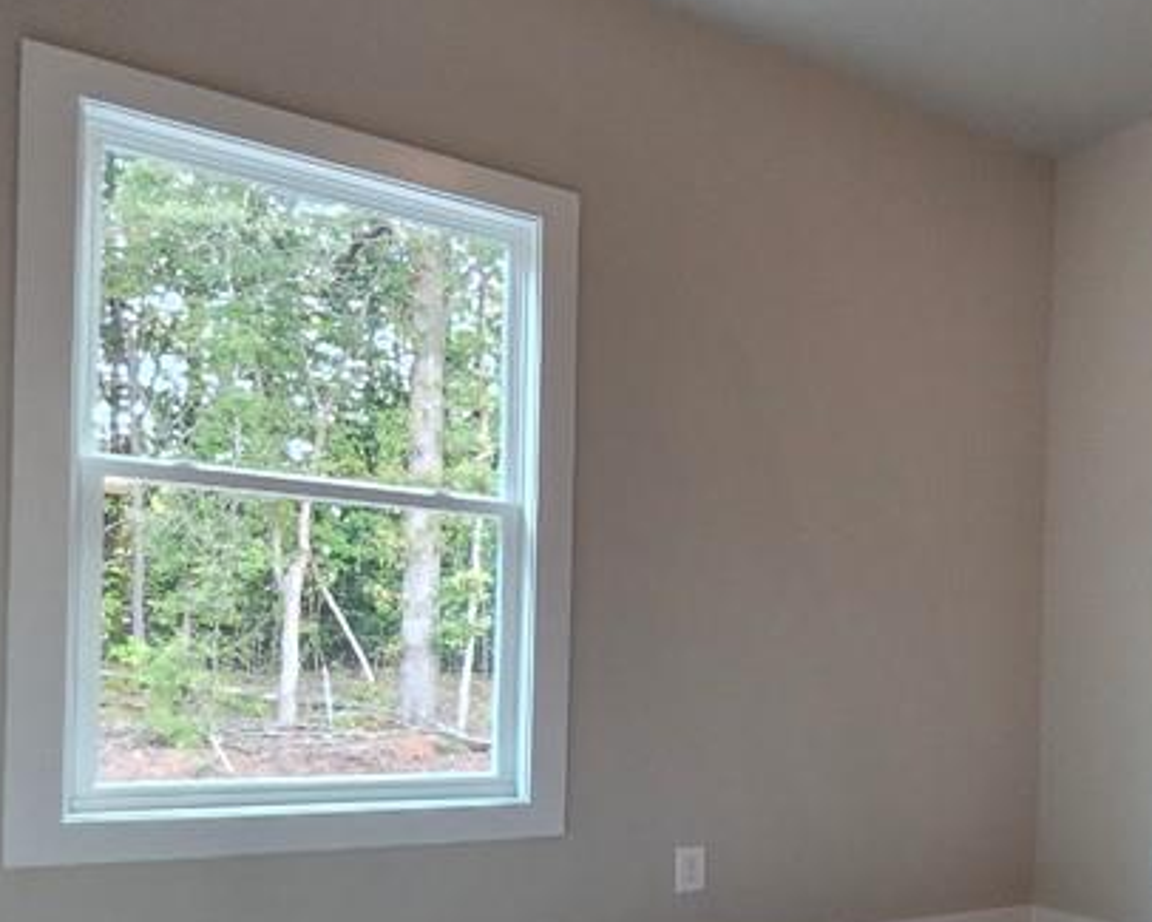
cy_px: 681
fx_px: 1091
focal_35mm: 32
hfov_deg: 46.6
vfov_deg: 44.4
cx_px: 1149
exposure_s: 1/120
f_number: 2.2
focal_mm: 2.2
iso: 320
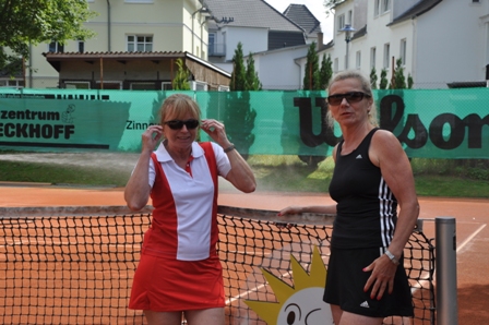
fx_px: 855
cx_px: 244
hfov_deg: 31.9
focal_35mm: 63
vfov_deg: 21.5
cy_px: 162
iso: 200
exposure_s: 1/320
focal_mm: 42
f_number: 9
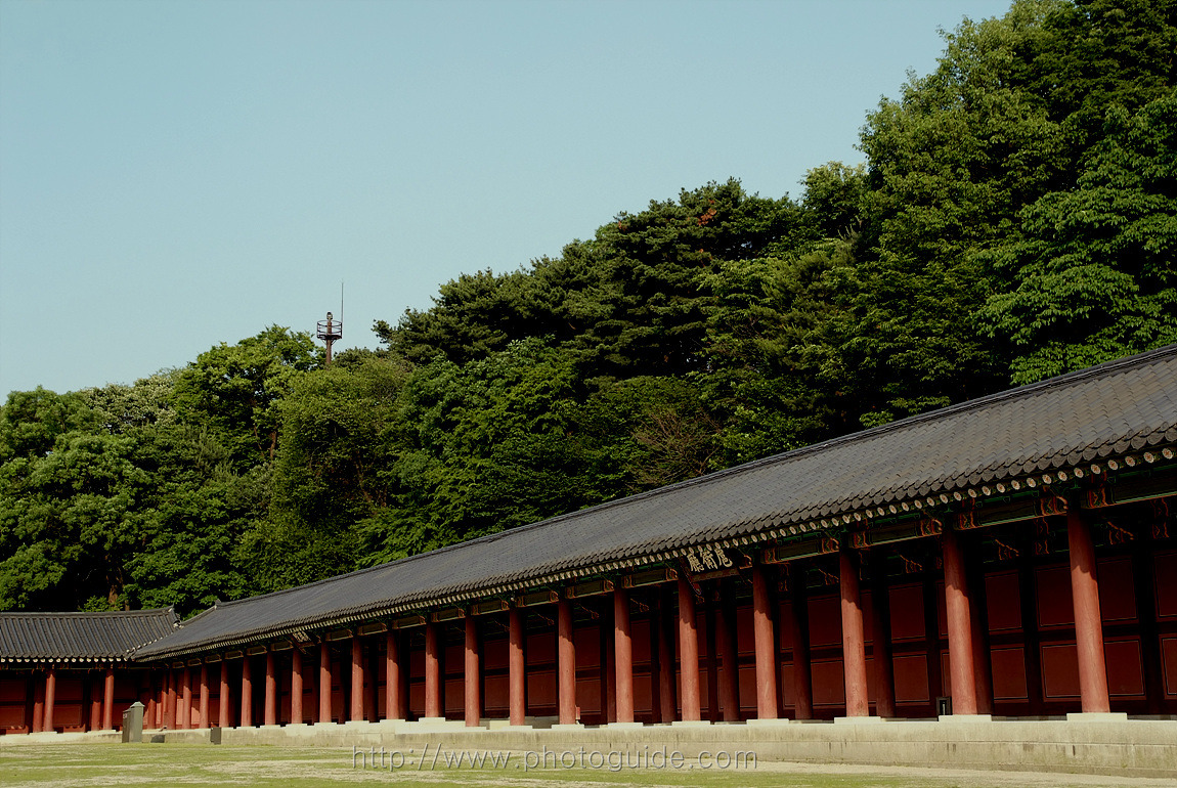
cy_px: 394
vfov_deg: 26.6
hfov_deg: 38.8
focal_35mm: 51
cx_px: 588
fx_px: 1670
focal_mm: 34
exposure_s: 1/142
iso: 125
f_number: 6.3
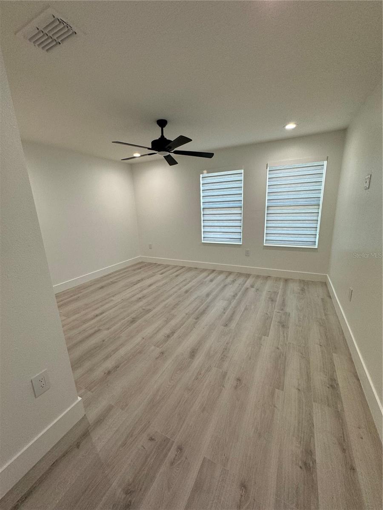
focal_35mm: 14
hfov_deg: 85.7
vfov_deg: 102.1
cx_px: 192
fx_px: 207
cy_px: 255
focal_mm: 2.22
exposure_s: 1/120
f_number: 2.2
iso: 160
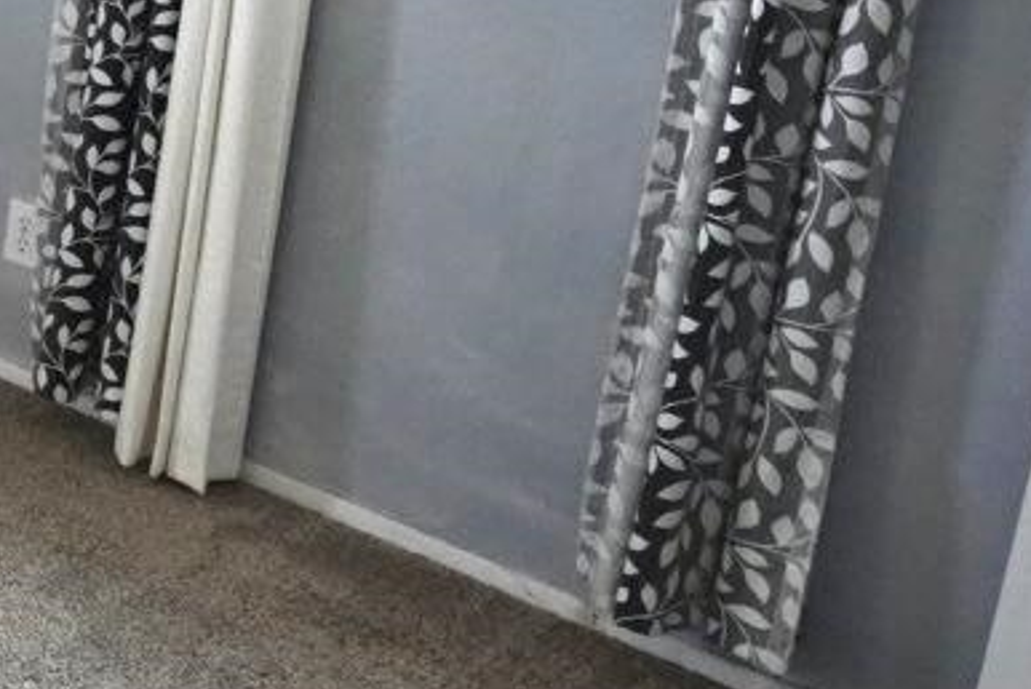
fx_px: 1920
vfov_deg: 19.3
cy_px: -123
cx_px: -836
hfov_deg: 20.7
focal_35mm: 67
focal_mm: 16
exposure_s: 1/160
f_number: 4
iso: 6400
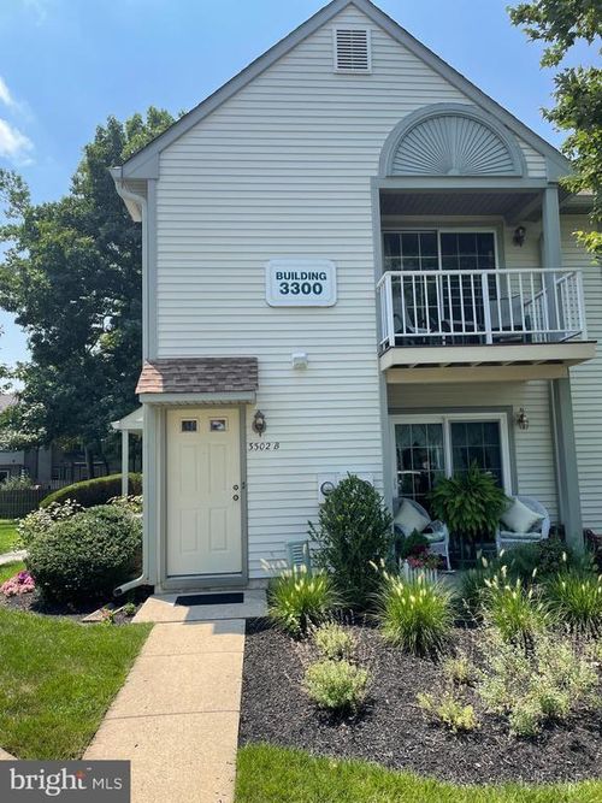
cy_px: 402
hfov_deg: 53.0
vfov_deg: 67.3
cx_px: 301
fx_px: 603
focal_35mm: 26
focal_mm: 4.2
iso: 32
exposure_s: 1/1825
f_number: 1.6
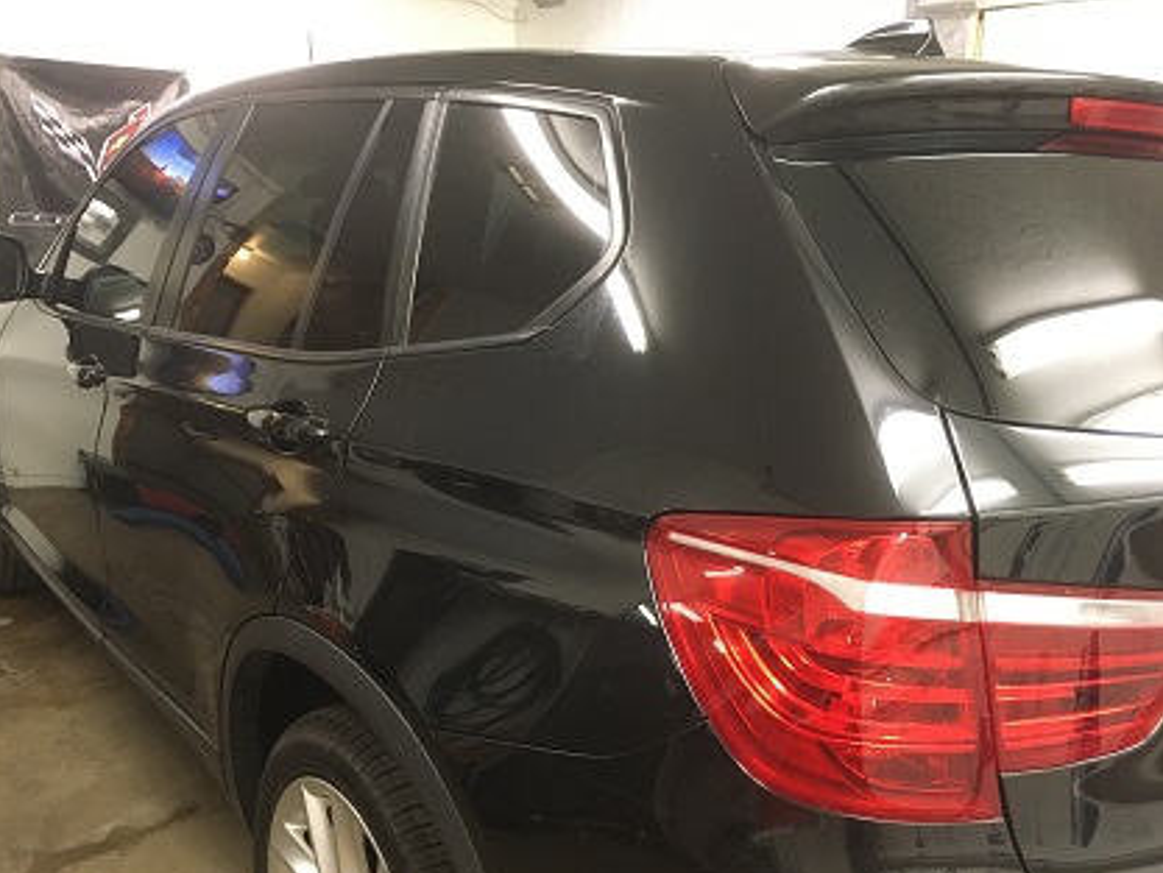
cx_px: 524
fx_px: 1075
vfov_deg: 44.1
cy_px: 478
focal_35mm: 32
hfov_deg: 56.7
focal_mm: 4.15
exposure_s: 1/30
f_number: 2.2
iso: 200
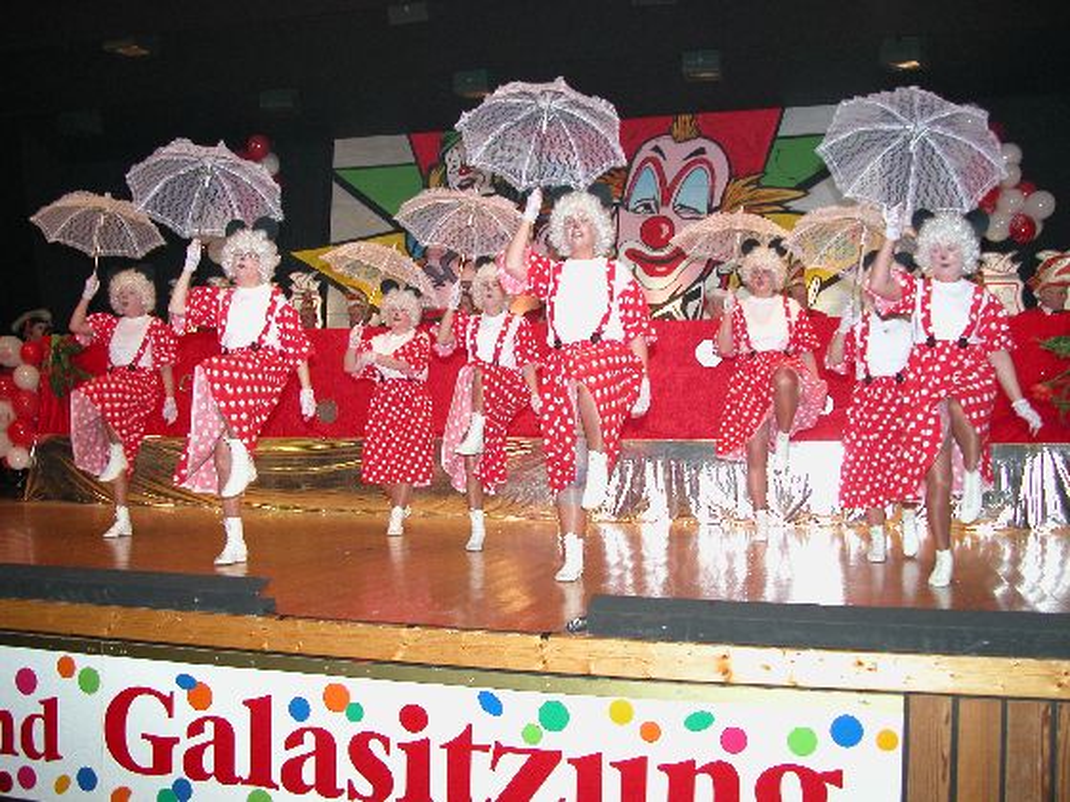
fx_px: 1082
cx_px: 535
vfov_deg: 40.7
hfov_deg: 52.6
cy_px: 401
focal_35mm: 35
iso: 200
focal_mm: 8.9
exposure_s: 1/60
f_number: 2.8
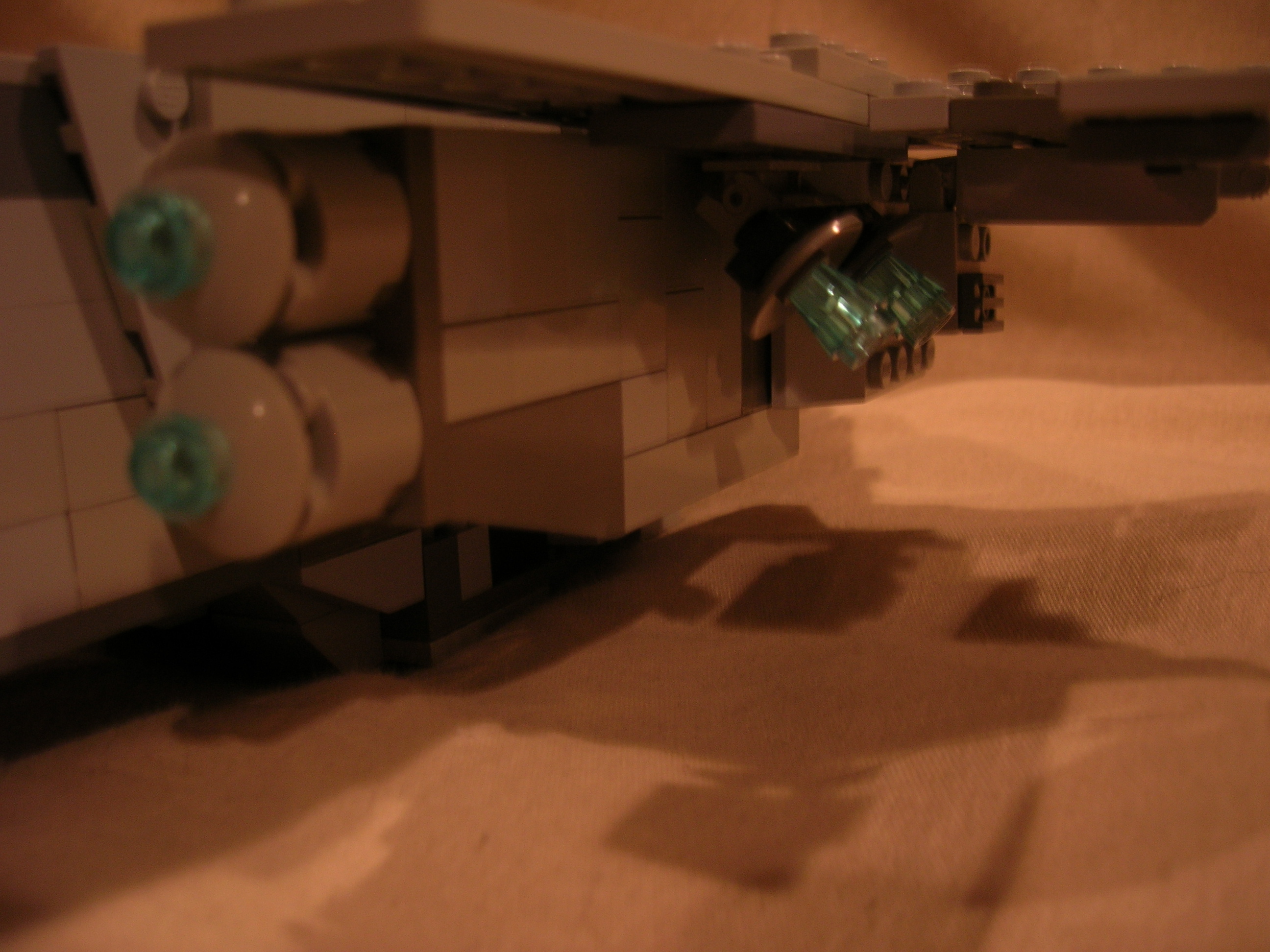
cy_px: 476
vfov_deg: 41.8
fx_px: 1247
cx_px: 635
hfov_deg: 54.0
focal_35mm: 34
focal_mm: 5.7
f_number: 2.9
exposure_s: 1/3.3
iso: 52
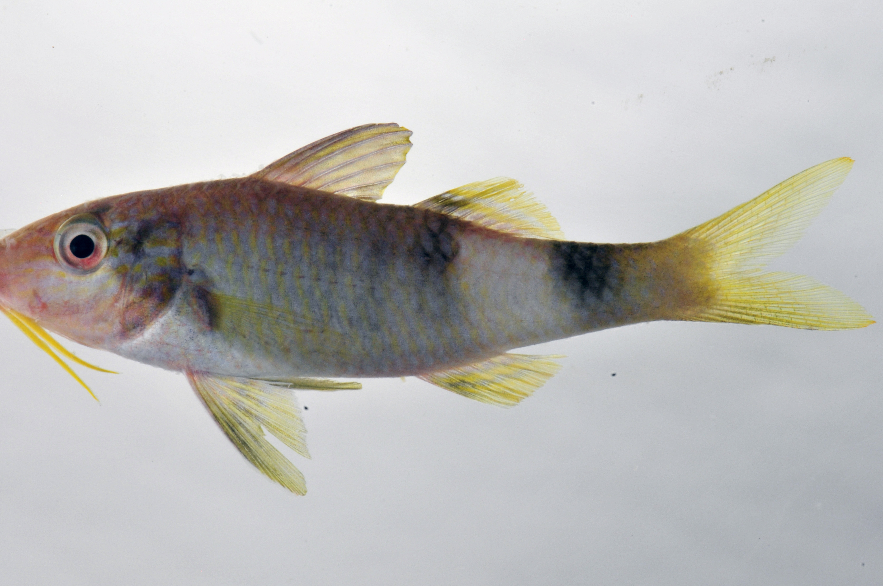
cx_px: 416
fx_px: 4448
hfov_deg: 11.3
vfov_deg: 7.5
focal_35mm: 182
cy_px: 303
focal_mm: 105
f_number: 36
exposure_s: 1/60
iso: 200
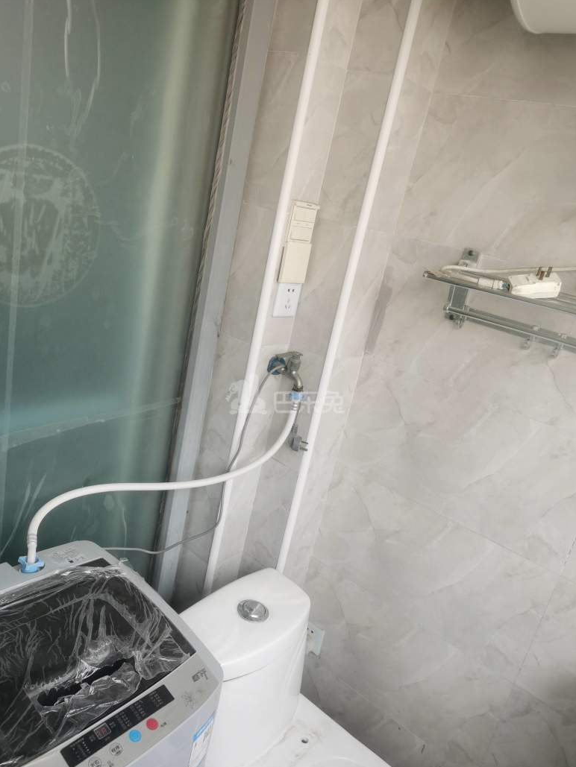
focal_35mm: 28
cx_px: 285
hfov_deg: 49.8
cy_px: 395
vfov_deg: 63.4
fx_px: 621
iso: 125
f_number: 1.8
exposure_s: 1/100
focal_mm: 5.58
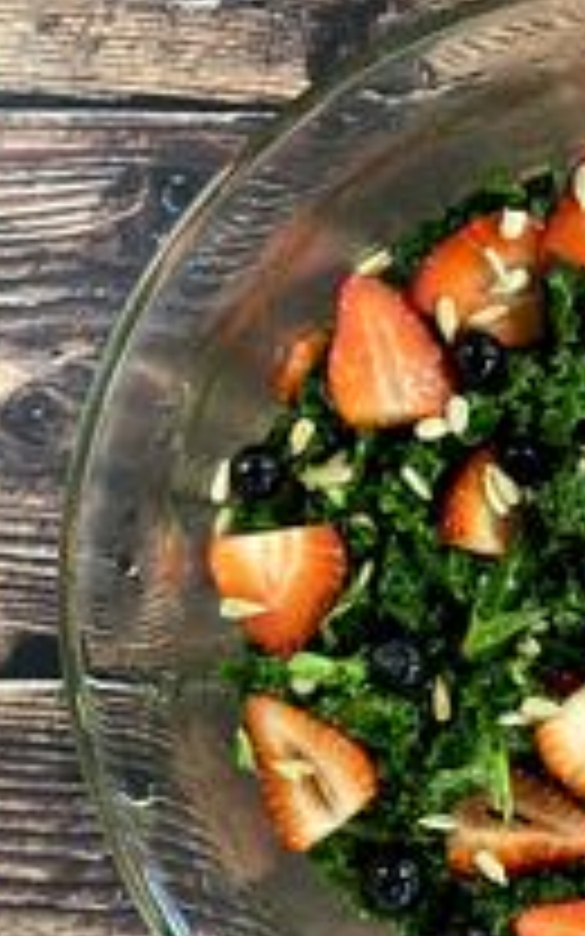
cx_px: 688
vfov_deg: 19.6
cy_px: 590
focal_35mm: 106
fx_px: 2704
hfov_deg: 12.1
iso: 200
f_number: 2
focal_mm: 6
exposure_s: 1/38
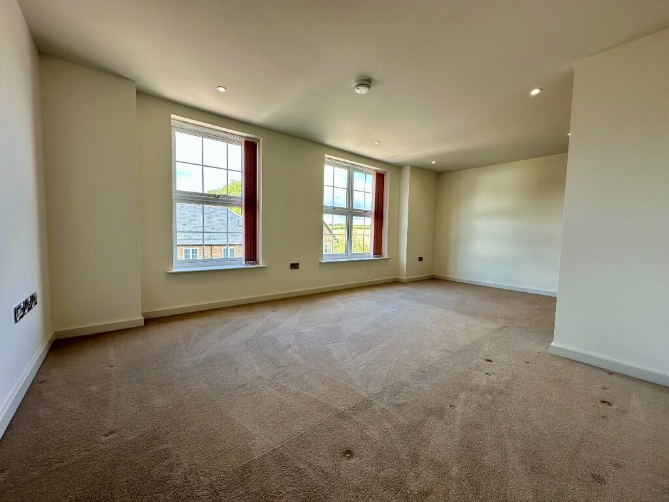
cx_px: 334
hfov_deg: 102.1
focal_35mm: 14
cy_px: 251
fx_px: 271
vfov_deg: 85.7
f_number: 2.2
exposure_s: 1/118
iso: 40
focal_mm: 2.22
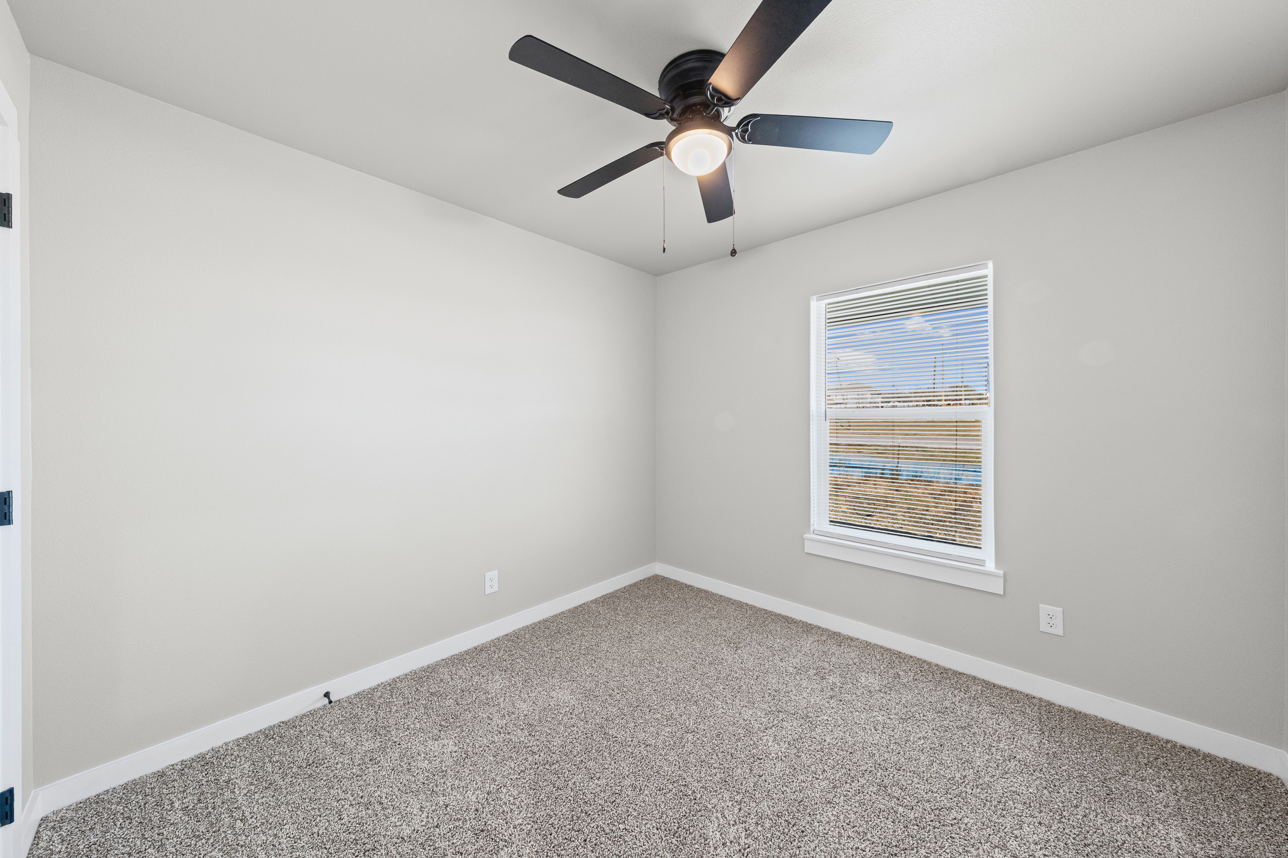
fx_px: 429
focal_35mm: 12
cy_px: 429
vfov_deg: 90.0
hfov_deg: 112.6
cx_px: 644
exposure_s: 1/6
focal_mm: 12
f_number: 11
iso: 640
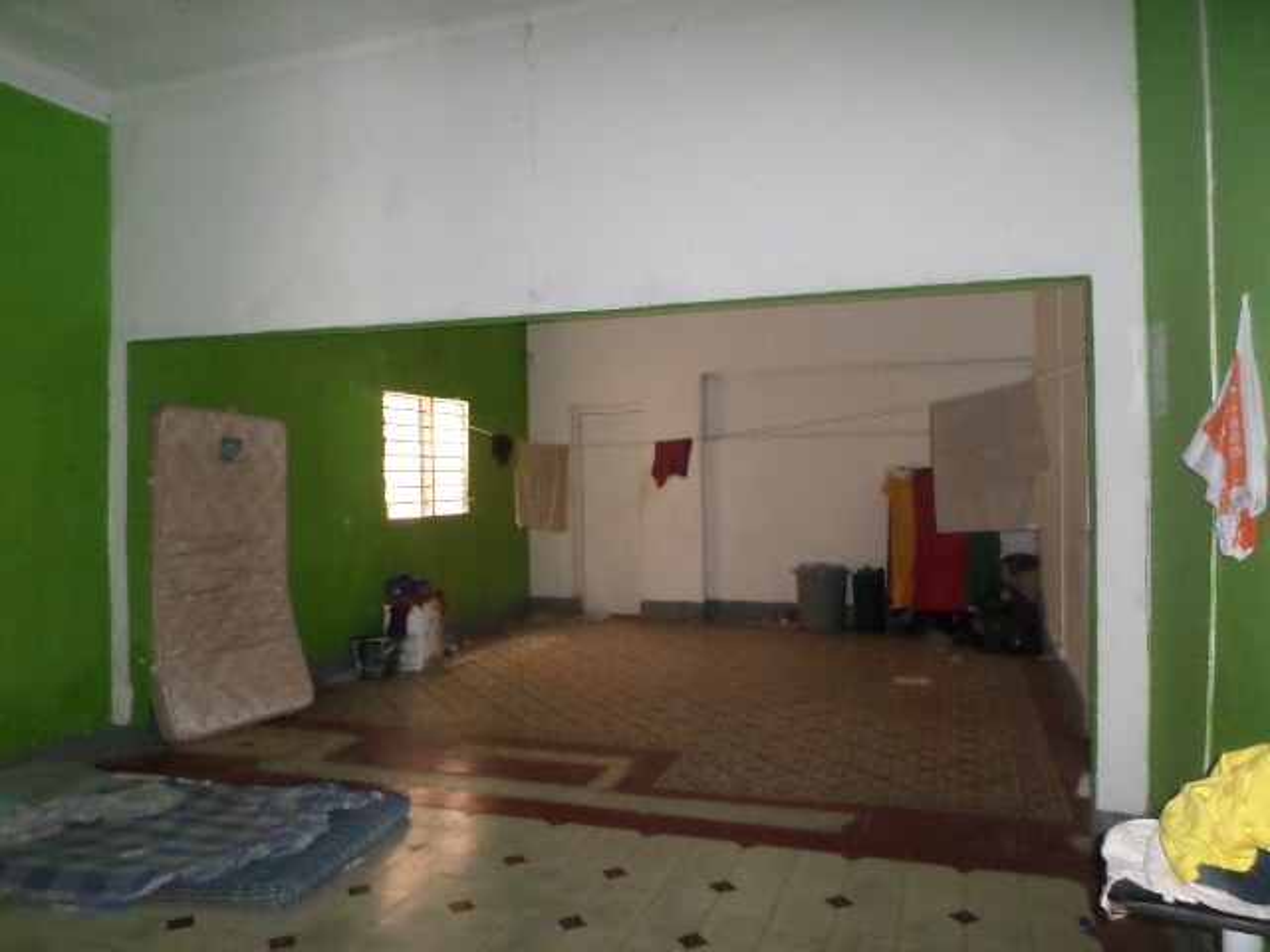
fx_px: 917
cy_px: 476
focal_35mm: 25
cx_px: 635
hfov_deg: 69.4
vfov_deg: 54.9
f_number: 2.5
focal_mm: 4.5
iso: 400
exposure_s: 1/8
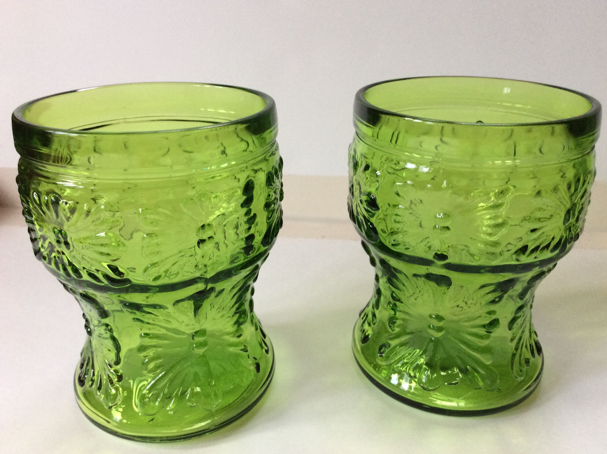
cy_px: 227
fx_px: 560
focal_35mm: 32
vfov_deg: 44.1
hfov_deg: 56.9
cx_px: 304
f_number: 2.4
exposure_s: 1/25
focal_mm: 3.3
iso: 64
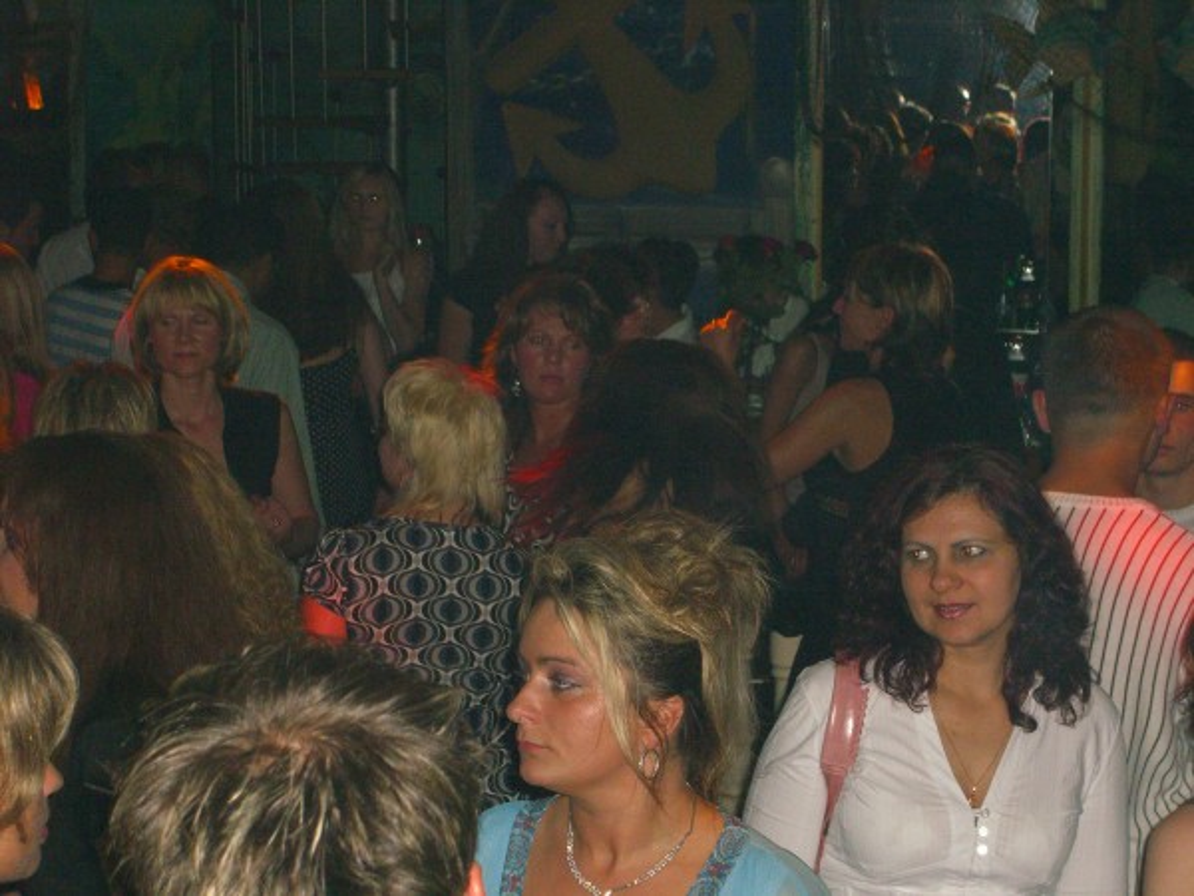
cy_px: 448
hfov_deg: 20.7
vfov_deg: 15.6
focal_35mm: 95
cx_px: 597
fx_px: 3277
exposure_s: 1/60
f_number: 4.8
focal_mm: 19.7
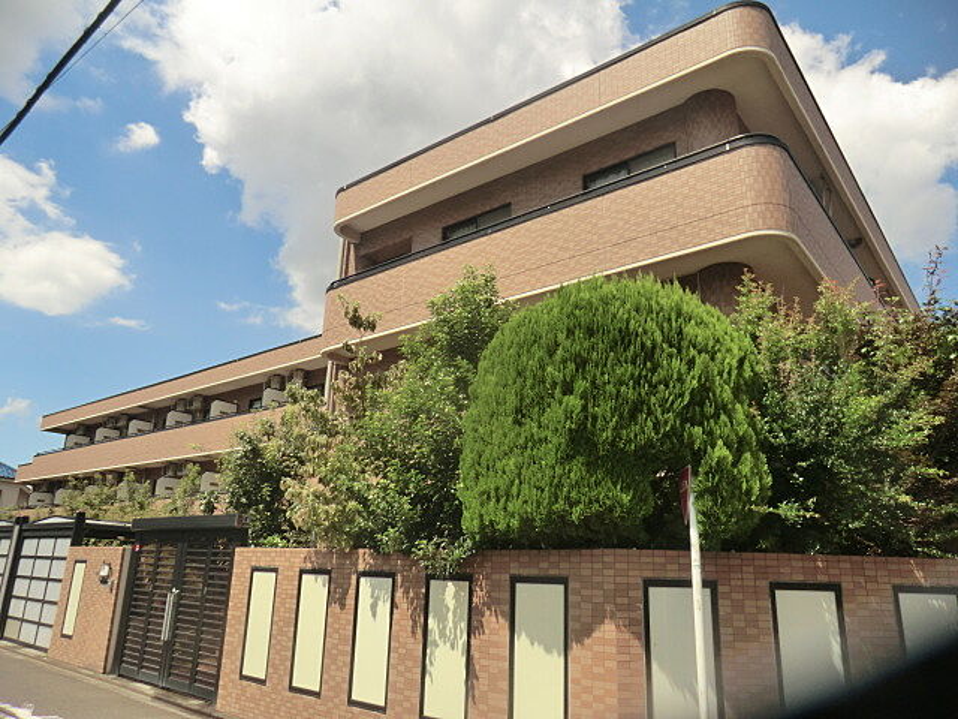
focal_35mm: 24
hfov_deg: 71.6
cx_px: 479
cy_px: 360
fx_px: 664
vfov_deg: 56.8
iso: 80
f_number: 7.5
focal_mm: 4.3
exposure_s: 1/200
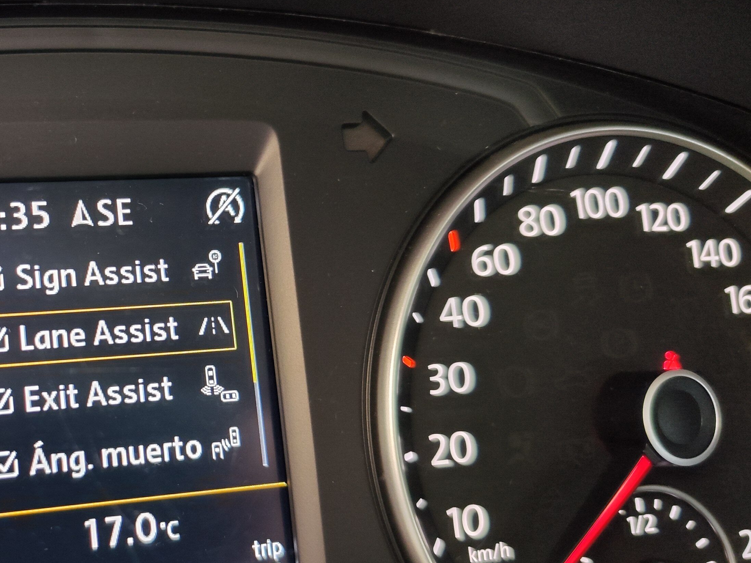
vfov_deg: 33.6
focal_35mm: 43
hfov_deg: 41.0
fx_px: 933
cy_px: 305
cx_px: 98
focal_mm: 7.01
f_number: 1.69
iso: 548
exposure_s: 1/75
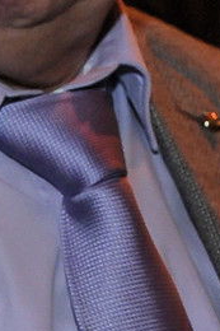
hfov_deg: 13.0
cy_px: -134
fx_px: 955
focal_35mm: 104
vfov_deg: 18.0
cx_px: 6
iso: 720
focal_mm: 24
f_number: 5.6
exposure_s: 1/30
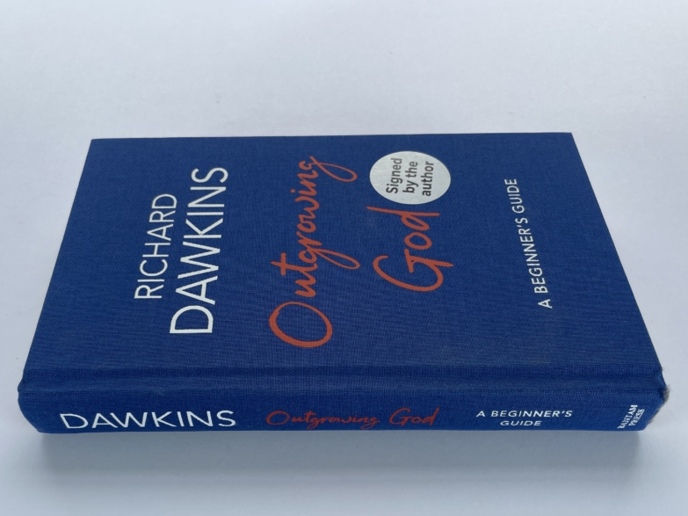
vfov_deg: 41.4
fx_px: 676
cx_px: 301
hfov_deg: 53.8
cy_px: 335
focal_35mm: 34
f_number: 1.6
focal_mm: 4.2
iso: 32
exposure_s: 1/163
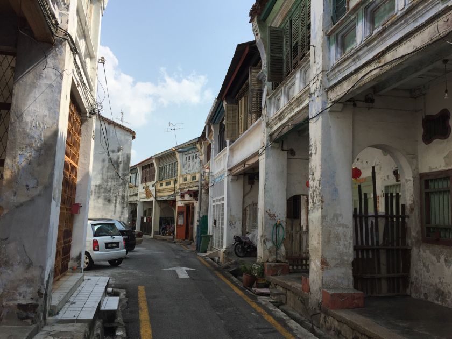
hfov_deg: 61.7
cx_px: 226
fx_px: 379
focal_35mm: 29
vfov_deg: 48.2
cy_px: 170
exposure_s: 1/1883
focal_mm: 4.15
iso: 32
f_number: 2.2
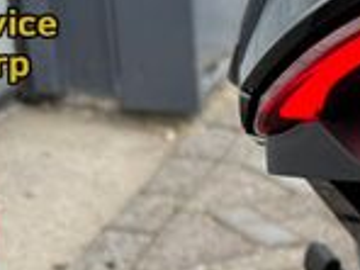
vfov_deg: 13.2
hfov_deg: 16.6
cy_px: 448
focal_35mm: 104
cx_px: 591
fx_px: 1082
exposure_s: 1/722
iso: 80
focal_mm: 6.76
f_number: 1.78
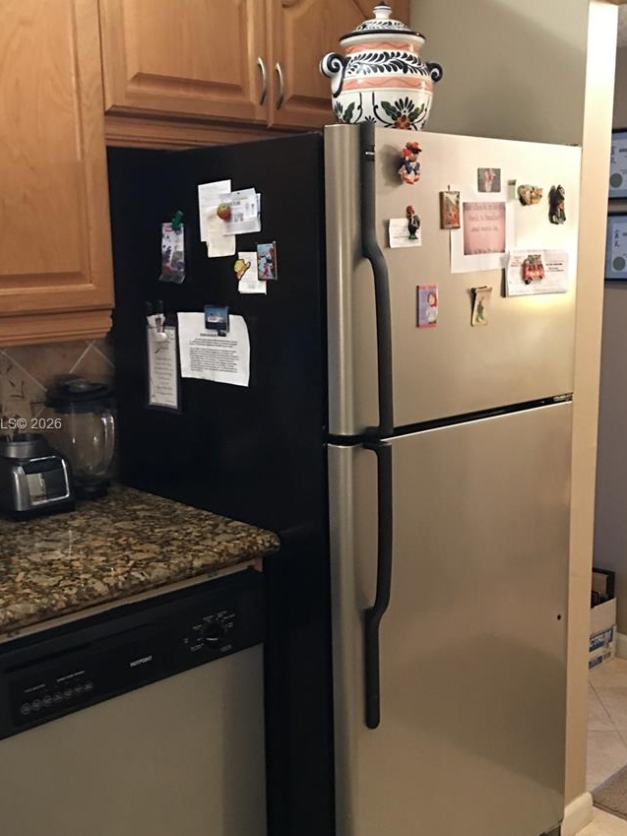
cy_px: 425
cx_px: 323
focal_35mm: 41
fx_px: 990
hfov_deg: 35.1
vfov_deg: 45.8
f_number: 2.2
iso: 64
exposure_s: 1/4
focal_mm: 4.15
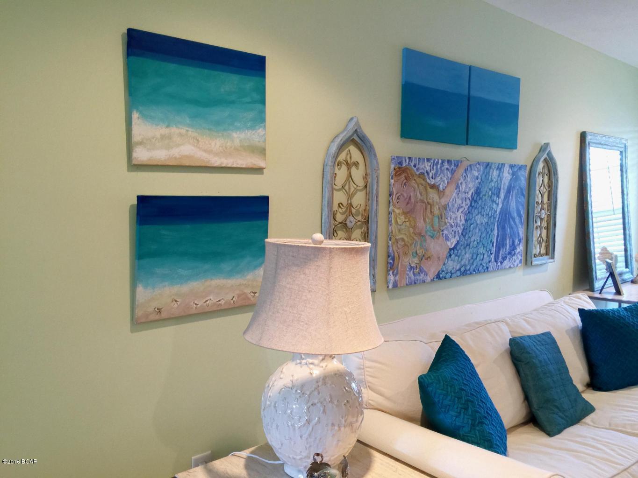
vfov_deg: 48.2
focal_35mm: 29
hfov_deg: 61.7
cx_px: 319
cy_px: 239
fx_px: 535
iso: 64
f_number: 2.2
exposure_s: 1/15
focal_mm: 4.15
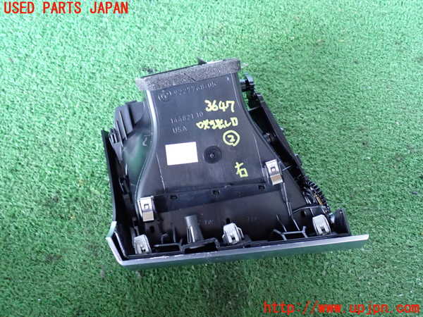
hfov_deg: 56.8
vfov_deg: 44.2
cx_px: 212
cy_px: 158
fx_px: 391
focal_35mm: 32
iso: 800
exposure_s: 1/30
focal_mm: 5.79
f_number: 2.4
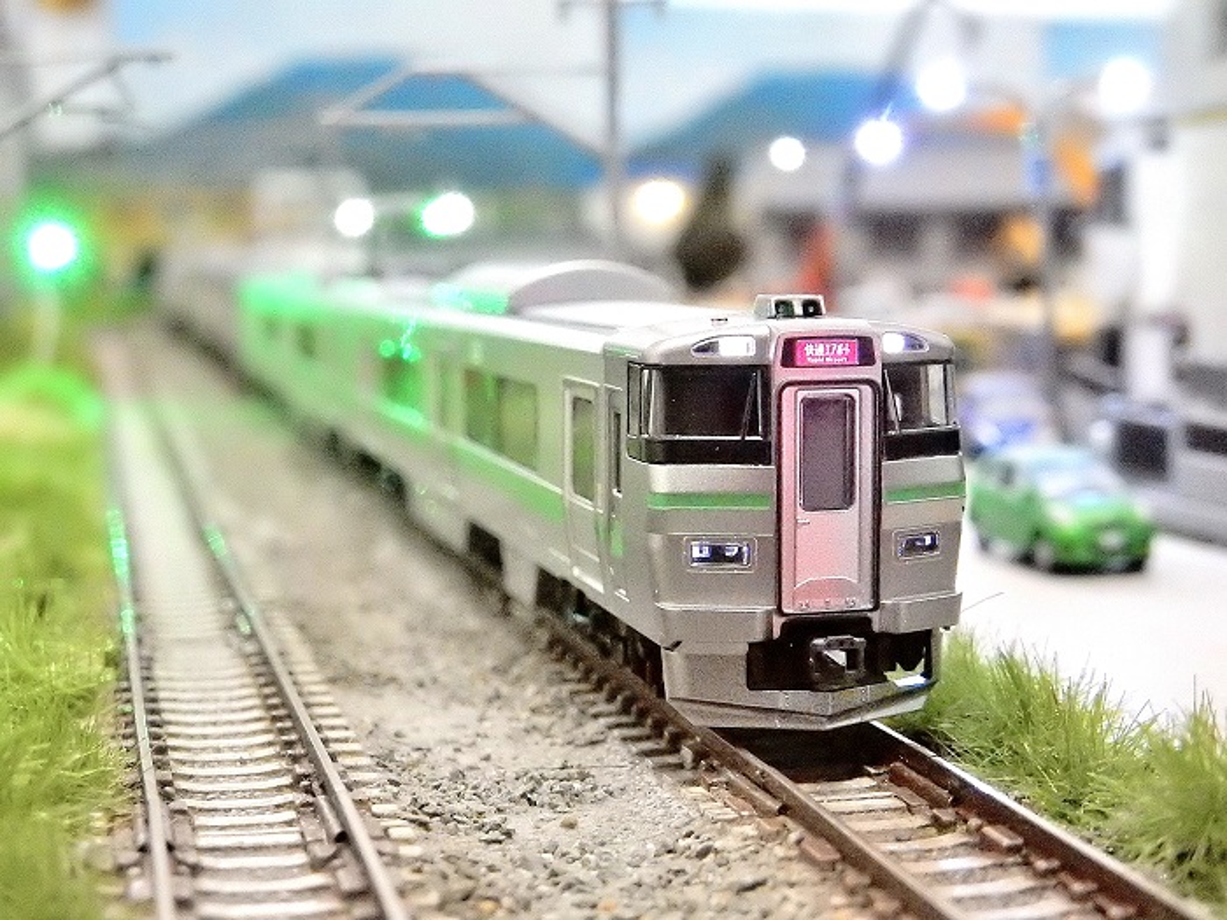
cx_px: 614
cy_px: 460
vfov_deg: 24.4
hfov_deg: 32.2
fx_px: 2127
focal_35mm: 60
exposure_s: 1/80
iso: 3200
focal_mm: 10.7
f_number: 4.5
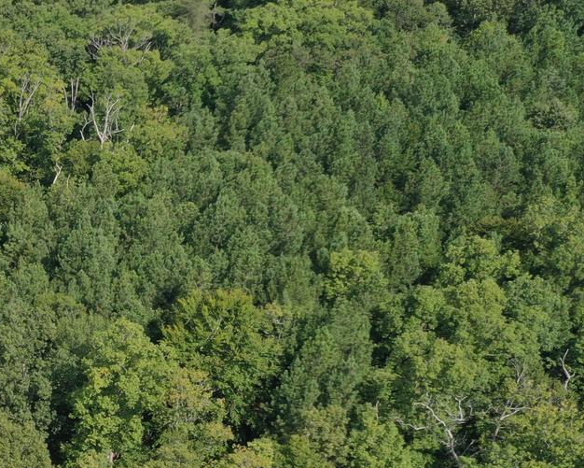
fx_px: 1487
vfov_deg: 17.5
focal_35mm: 86
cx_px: -202
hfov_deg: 20.1
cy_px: 443
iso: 100
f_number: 8
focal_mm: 10.26
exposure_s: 1/160
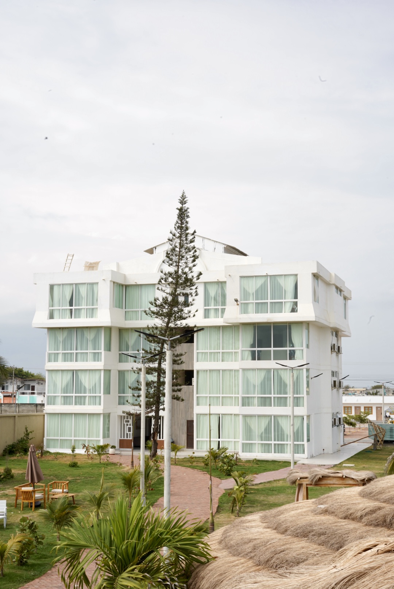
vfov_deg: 39.6
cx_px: 197
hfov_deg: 27.0
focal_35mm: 50
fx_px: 819
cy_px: 294
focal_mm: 50
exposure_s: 1/40
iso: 125
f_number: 22
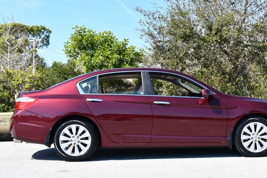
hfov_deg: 33.9
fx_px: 438
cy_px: 74
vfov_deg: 23.0
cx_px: 153
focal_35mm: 59
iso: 180
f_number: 8
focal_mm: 24
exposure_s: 1/250
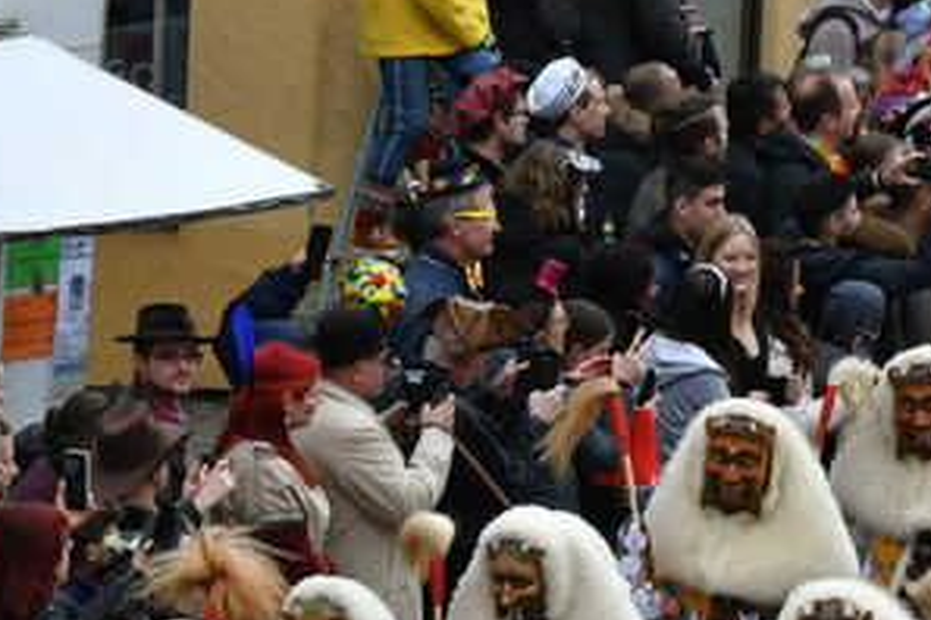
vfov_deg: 2.5
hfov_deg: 3.8
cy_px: 285
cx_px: 881
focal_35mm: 545
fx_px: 14093
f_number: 11
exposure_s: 1/200
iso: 400
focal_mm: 90
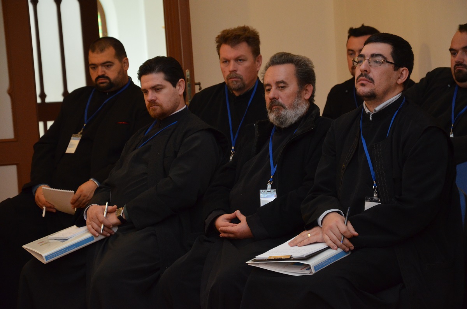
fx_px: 1902
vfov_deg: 9.3
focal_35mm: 147
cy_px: 154
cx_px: 234
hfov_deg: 14.0
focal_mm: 98
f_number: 5.6
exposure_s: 1/60
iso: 2000
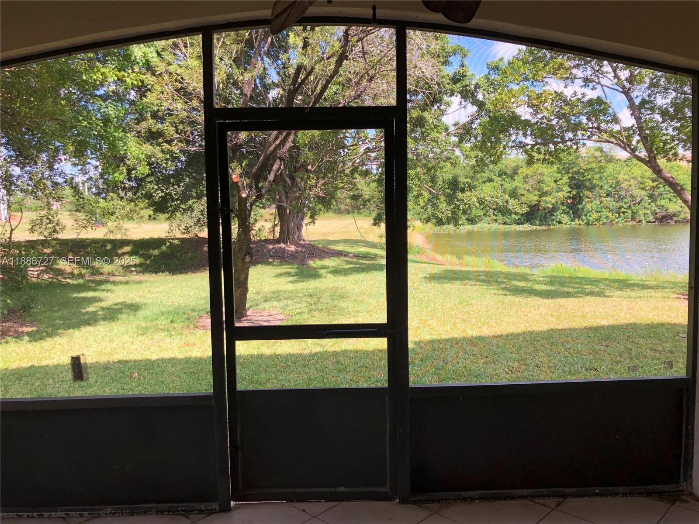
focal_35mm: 28
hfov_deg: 63.4
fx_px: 565
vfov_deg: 49.7
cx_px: 350
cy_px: 262
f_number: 1.8
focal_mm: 4
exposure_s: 1/219
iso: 20
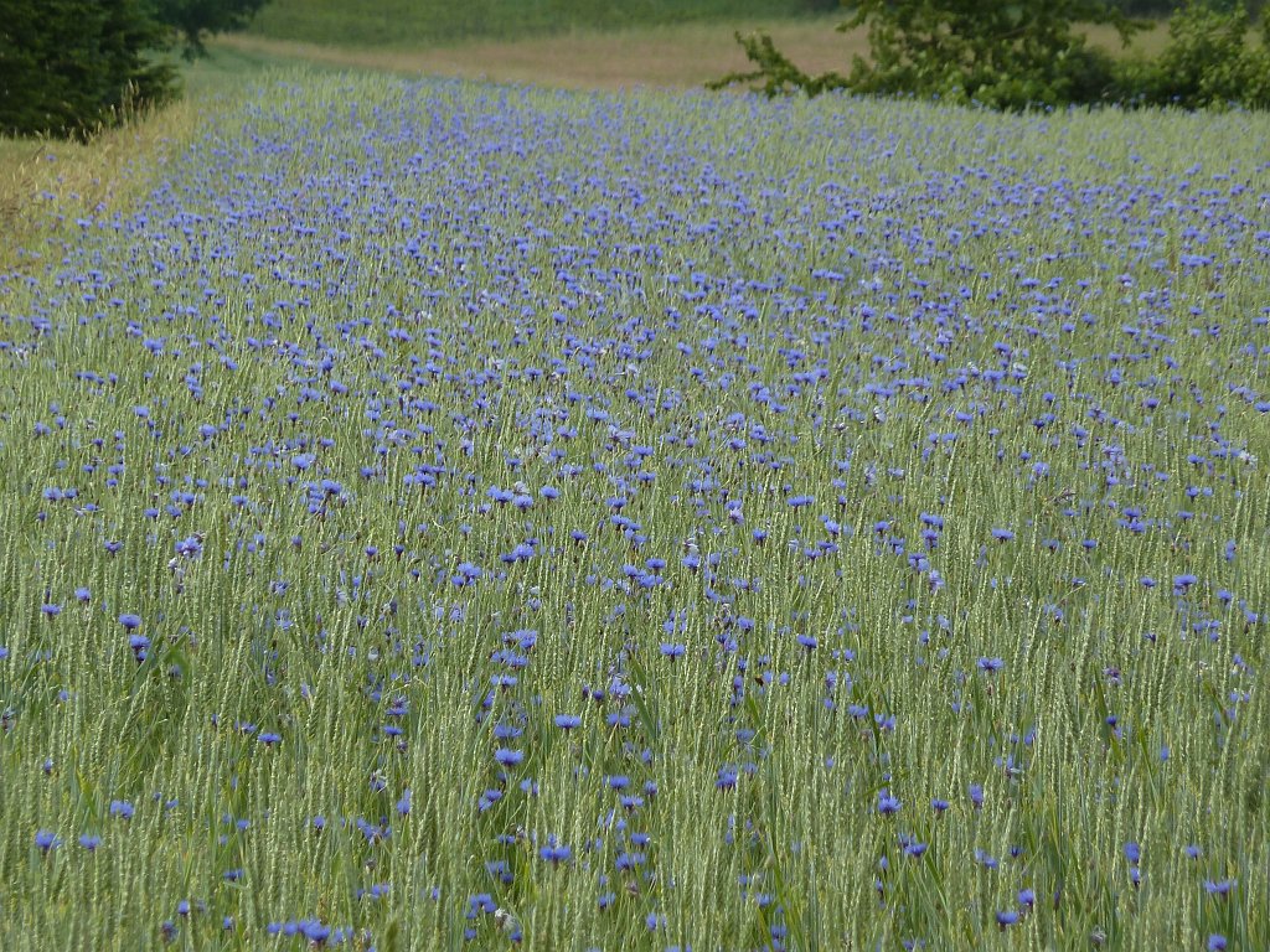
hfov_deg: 5.0
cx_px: 635
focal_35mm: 399
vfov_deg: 3.7
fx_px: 14639
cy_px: 476
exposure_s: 1/125
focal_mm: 49.2
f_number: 4.9
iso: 80
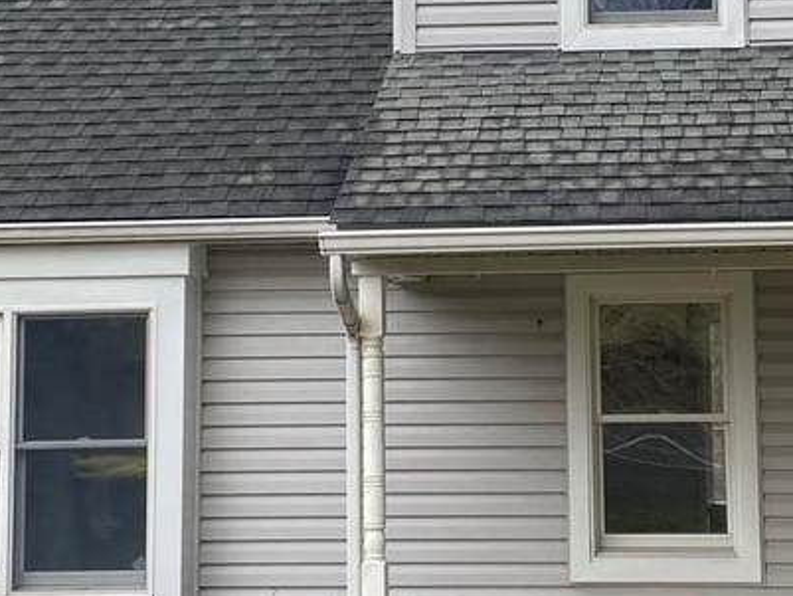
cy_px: 149
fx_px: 1902
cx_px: 528
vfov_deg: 17.7
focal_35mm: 83
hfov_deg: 23.4
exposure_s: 1/527
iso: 32
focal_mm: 4.25
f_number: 1.8
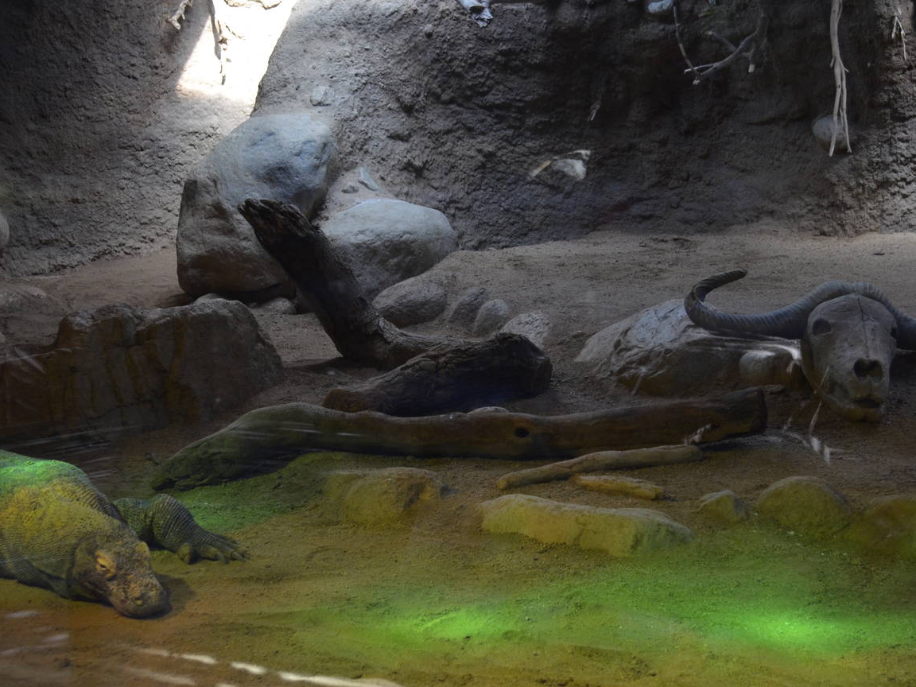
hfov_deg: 30.2
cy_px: 371
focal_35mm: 64
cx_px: 499
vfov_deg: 22.9
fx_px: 1694
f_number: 5
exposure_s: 1/100
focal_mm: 32
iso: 400
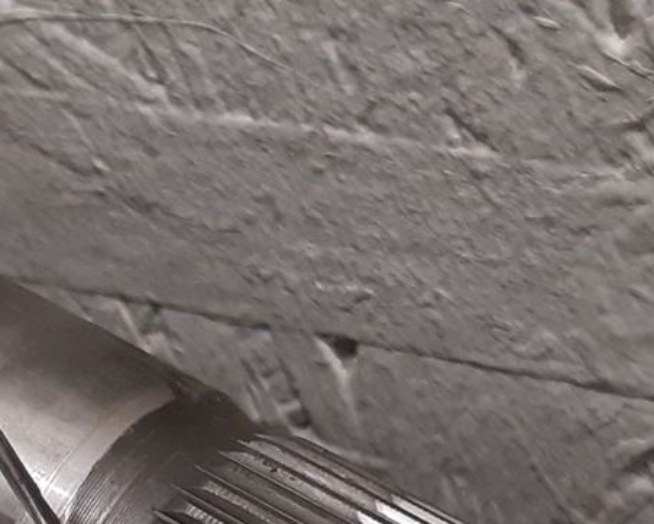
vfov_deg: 13.2
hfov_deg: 16.5
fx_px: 2227
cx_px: 90
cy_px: 553
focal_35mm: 115
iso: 250
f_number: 1.7
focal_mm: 3.93
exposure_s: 1/50
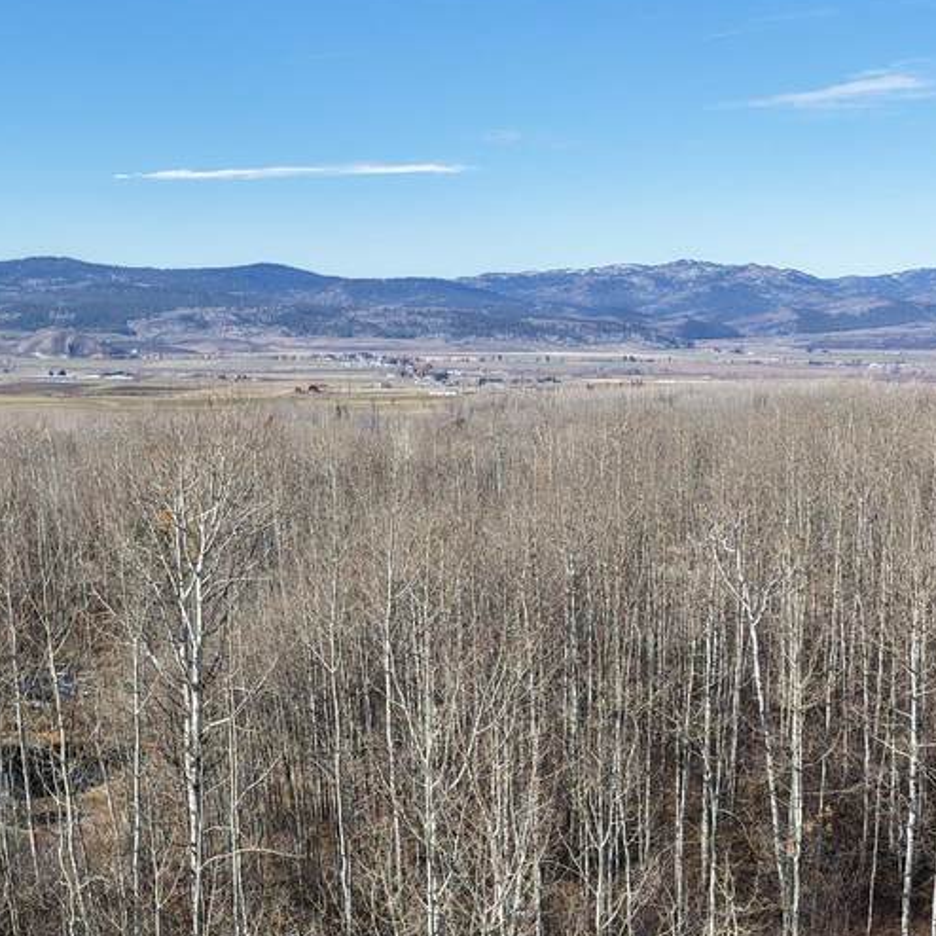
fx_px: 1683
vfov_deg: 30.1
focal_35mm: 55
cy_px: 792
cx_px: 233
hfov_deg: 30.6
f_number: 1.8
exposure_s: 1/3000
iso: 150
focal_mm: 8.67
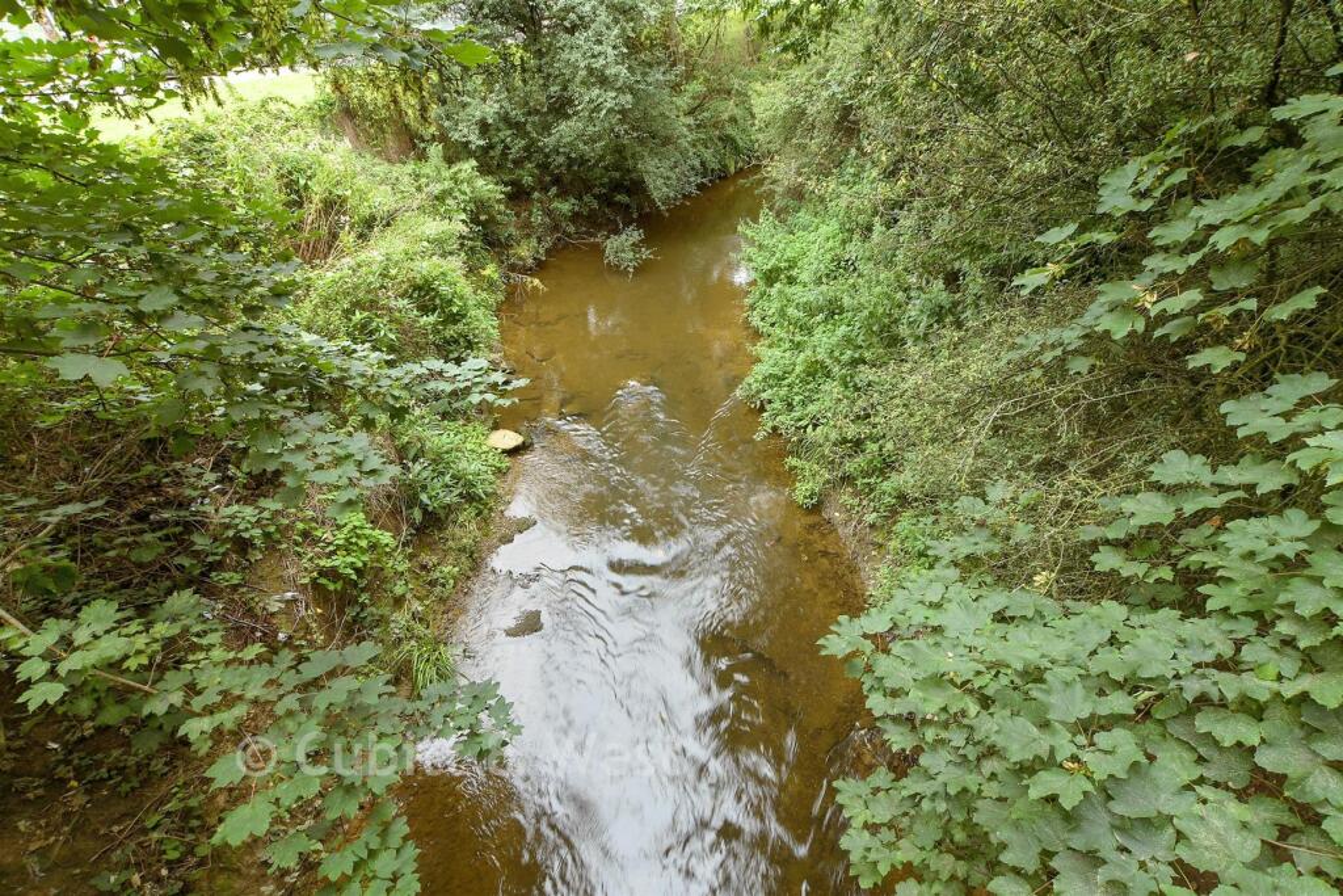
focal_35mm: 15
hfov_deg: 100.4
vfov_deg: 77.3
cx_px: 672
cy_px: 448
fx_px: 560
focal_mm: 10
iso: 200
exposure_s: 1/8
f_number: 10
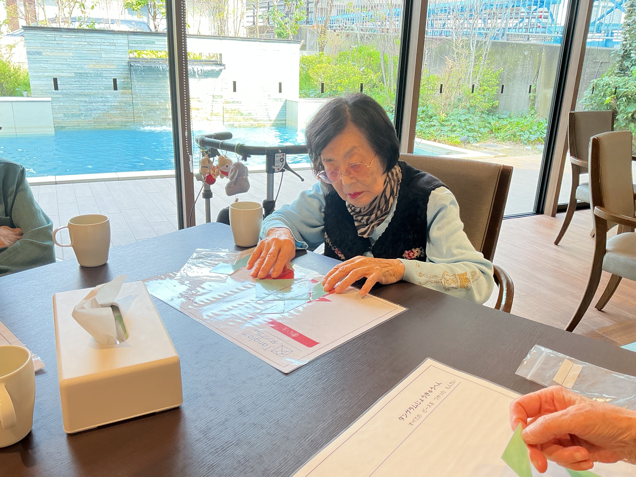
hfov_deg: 61.7
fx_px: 533
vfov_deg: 48.2
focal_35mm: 29
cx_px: 318
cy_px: 238
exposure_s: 1/60
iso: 50
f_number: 1.8
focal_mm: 3
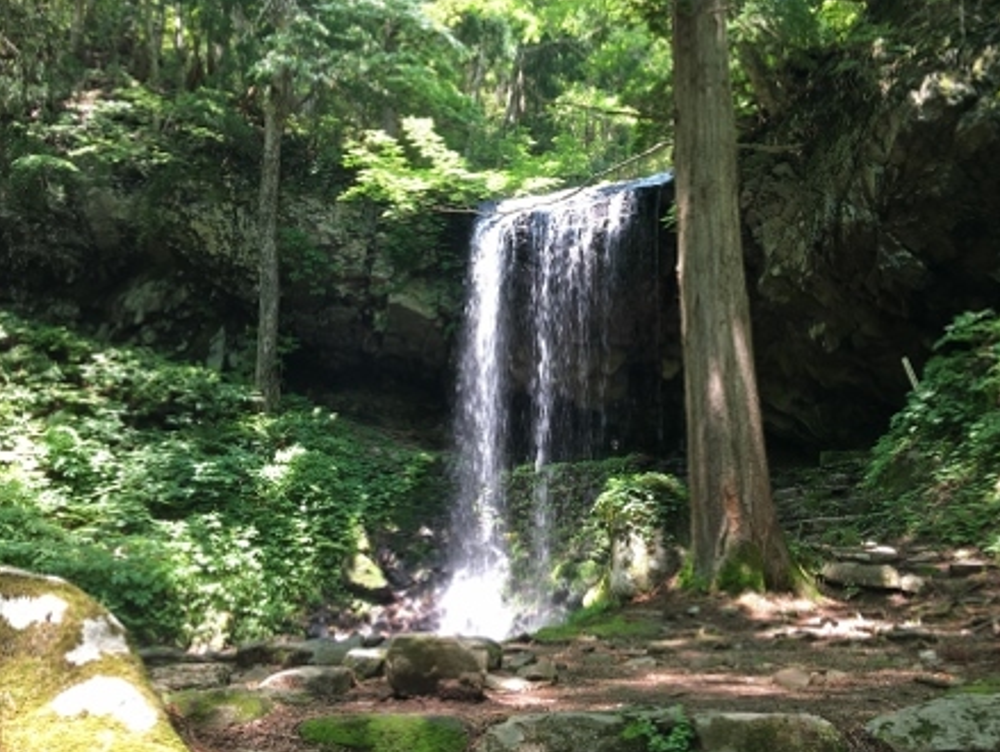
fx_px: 954
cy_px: 336
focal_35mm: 33
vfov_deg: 42.9
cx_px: 558
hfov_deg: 55.2
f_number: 2.2
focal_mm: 4.15
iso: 25
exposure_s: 1/40
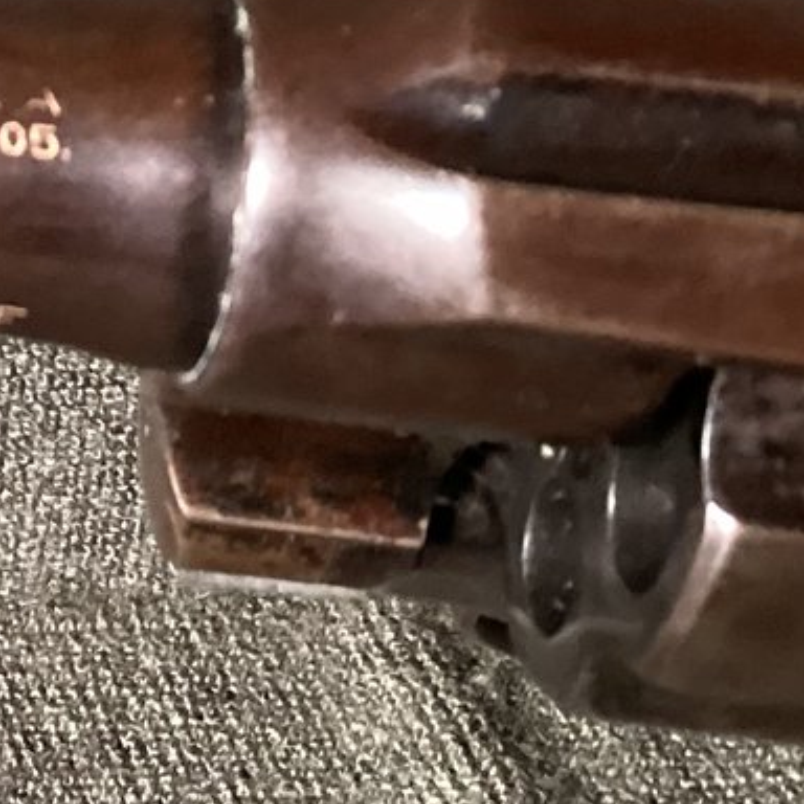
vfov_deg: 15.7
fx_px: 2838
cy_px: -45
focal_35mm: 108
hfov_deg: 14.3
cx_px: -638
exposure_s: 1/40
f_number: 2.4
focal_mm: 3.3
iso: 320
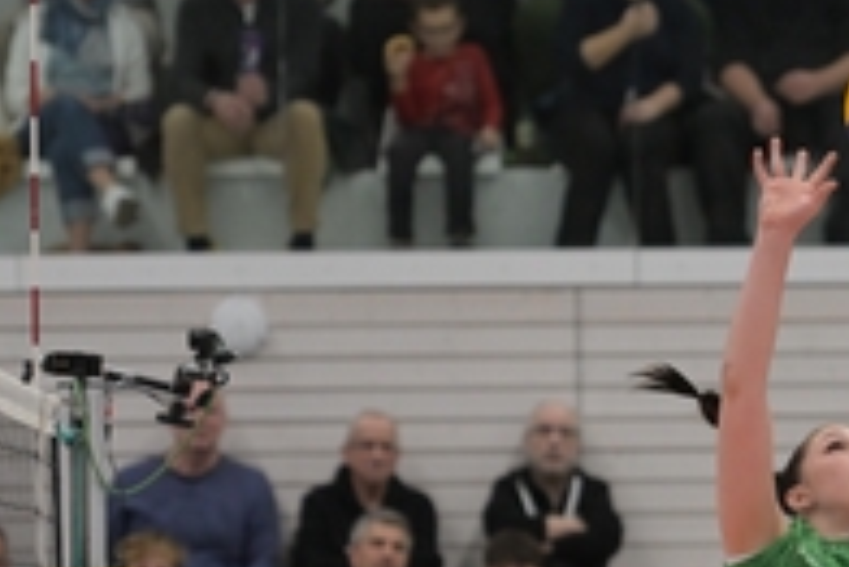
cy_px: 727
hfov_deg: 6.1
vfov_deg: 4.1
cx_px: 758
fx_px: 7930
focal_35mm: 336
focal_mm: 110
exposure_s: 1/800
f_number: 2.8
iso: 2000
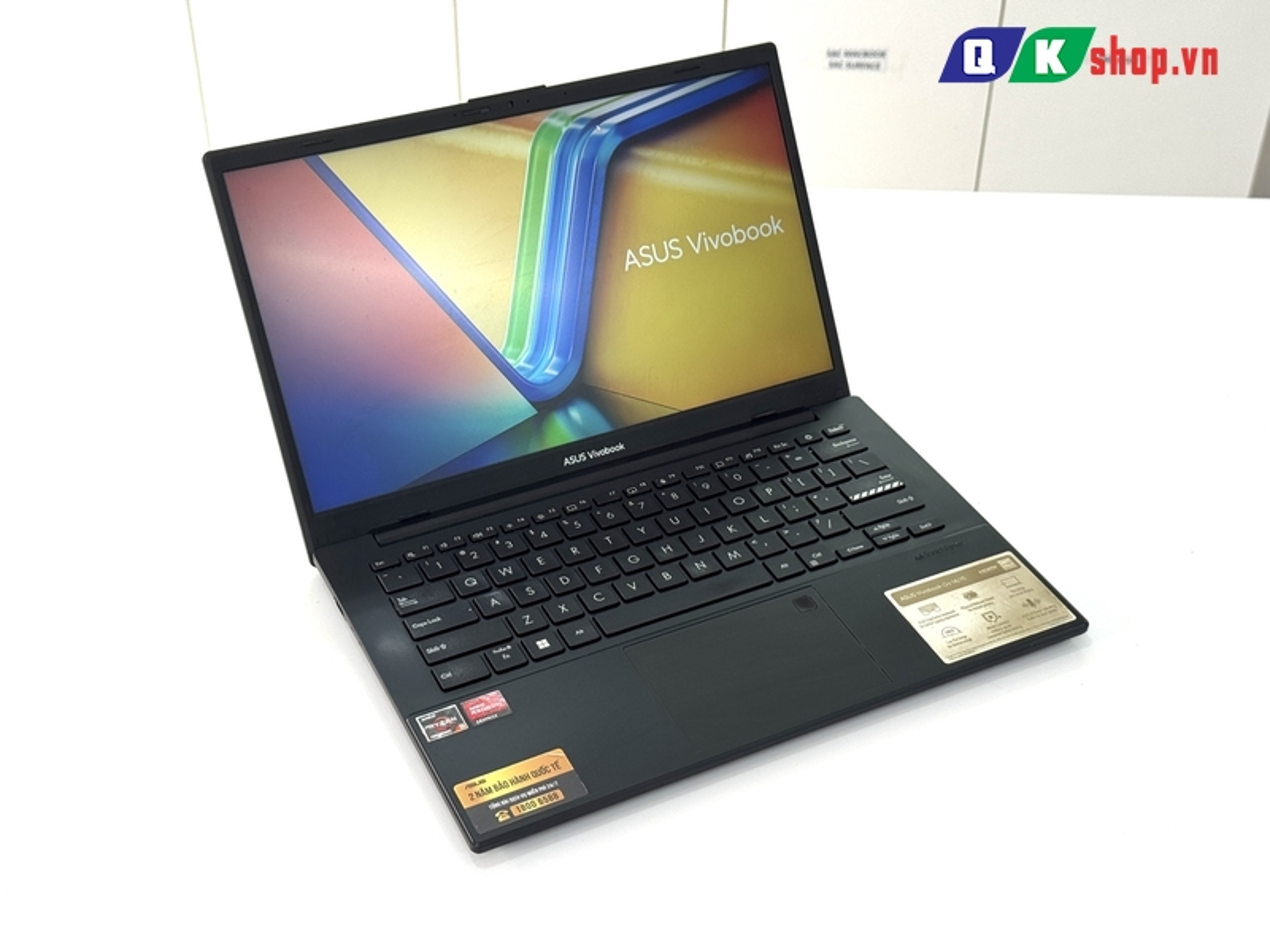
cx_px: 635
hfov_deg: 39.7
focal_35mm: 48
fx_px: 1761
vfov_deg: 30.3
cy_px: 476
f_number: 1.78
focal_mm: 6.76
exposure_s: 1/168
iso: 64
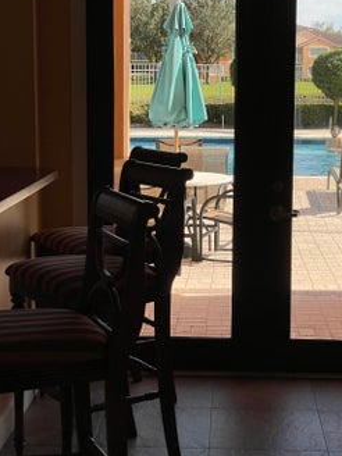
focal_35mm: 76
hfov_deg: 19.4
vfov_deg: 25.6
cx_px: 203
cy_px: 203
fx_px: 1001
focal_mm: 6
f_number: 2
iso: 25
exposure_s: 1/959
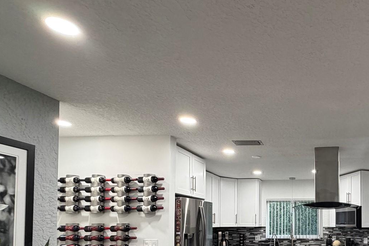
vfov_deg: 41.7
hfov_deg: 57.2
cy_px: 217
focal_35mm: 29
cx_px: 313
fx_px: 297
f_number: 2.2
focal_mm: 2.22
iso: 250
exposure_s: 1/60
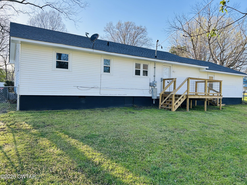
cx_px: 124
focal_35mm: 26
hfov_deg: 67.3
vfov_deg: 53.1
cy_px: 92
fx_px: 186
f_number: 1.5
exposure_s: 1/1019
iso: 50
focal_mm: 5.7
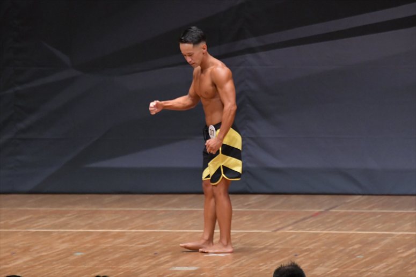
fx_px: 3465
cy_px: 138
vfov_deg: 4.6
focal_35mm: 300
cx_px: 208
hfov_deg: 6.9
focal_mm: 200
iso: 6400
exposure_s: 1/400
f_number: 5.6
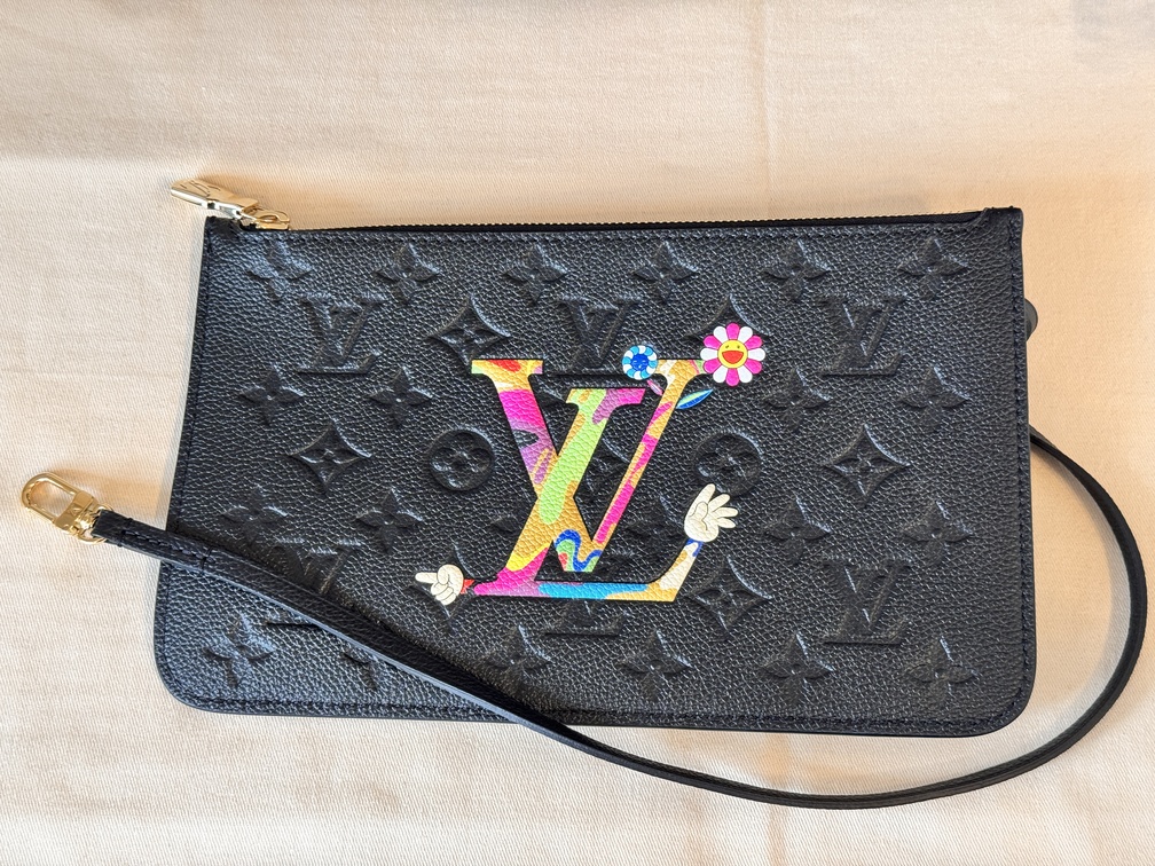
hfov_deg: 39.7
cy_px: 433
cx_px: 578
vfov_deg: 30.3
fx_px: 1602
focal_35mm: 48
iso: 160
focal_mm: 6.76
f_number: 1.78
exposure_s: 1/50
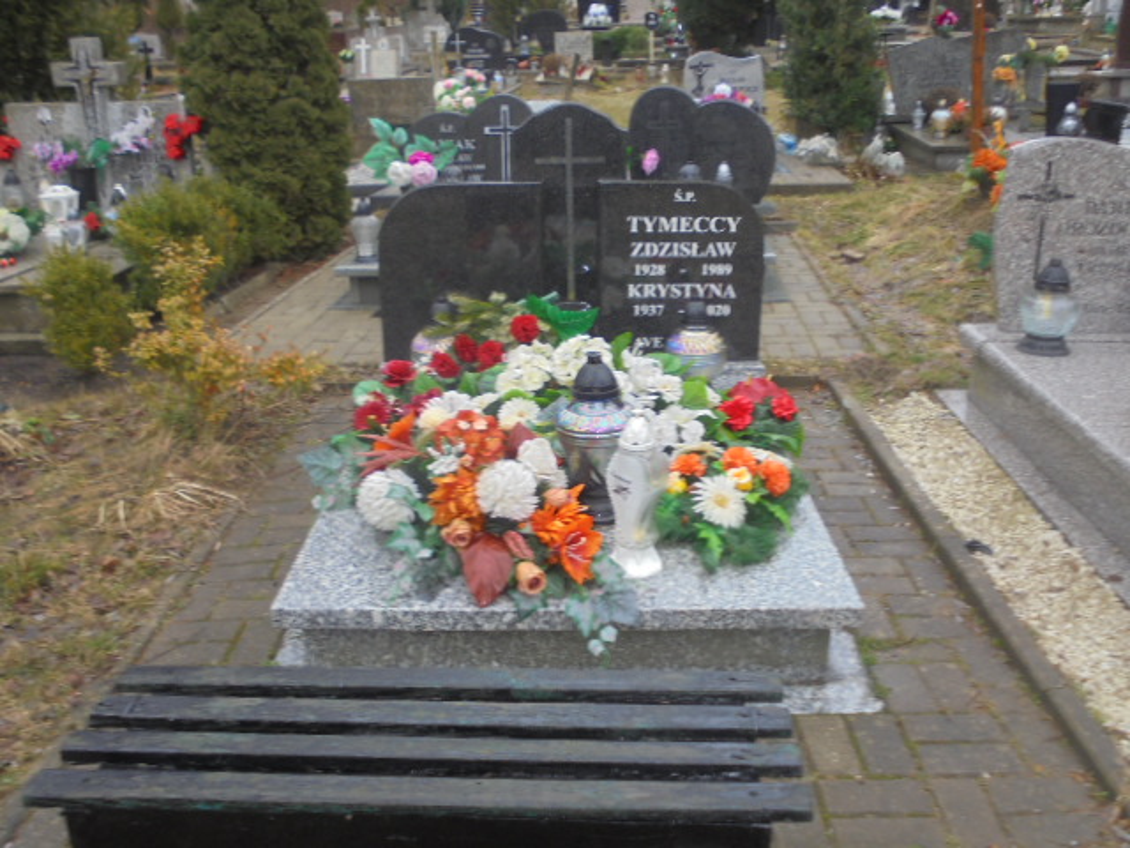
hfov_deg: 54.0
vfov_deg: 41.8
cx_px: 565
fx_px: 1110
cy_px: 424
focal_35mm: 34
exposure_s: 1/40
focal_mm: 6.1
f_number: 4
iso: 100
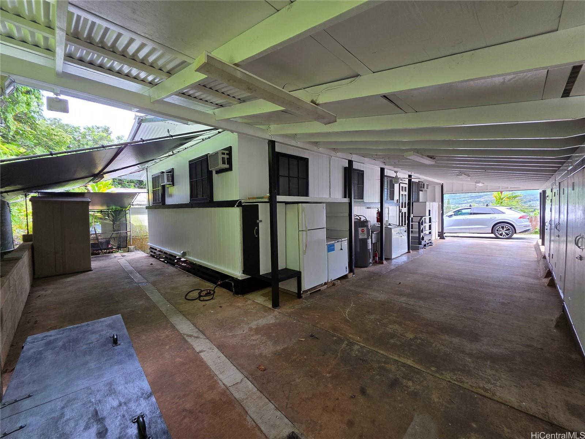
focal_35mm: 13
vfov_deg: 89.9
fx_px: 220
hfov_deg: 106.2
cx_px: 292
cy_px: 220
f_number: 1.9
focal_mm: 2.2
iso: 50
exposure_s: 1/120
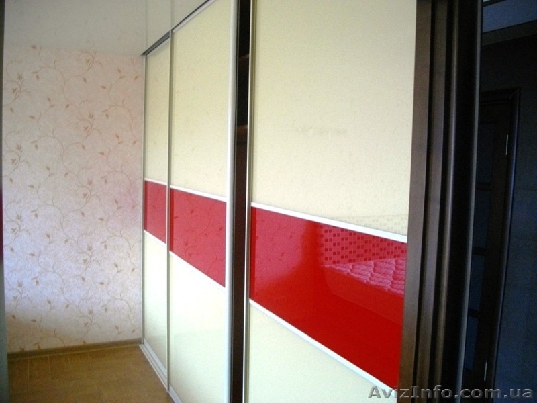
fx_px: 481
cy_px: 202
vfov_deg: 45.4
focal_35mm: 31
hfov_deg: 58.4
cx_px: 268
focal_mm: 5.7
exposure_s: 1/50
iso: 200
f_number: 2.9
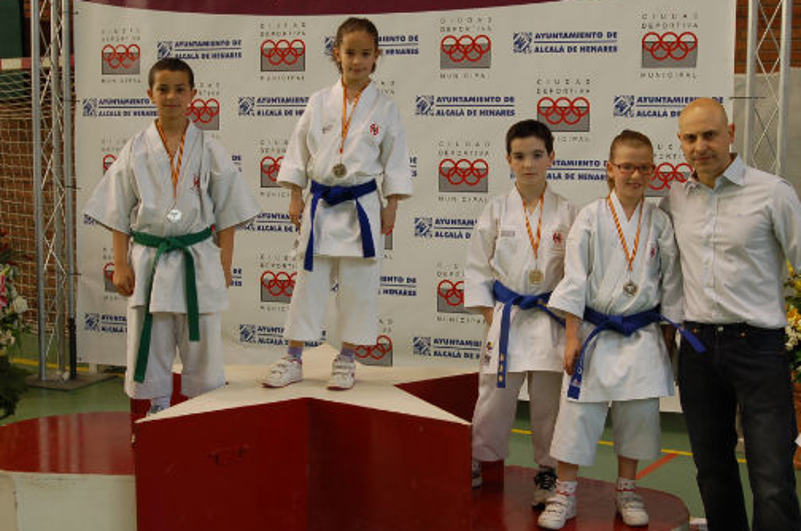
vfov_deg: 26.9
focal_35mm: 50
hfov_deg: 39.7
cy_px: 246
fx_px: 1110
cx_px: 400
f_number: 4
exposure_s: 1/60
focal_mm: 28
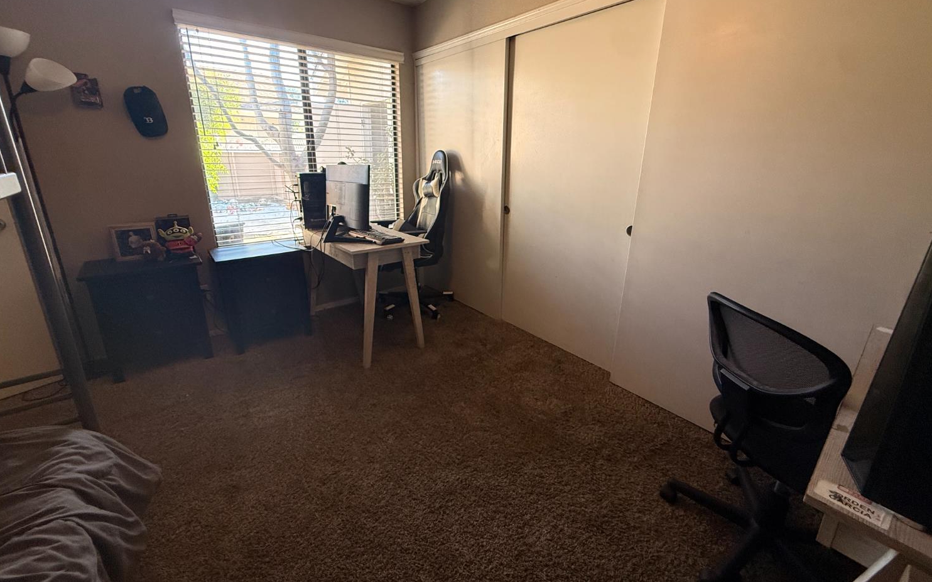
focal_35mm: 15
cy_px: 265
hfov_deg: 101.5
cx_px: 463
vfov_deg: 74.6
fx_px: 381
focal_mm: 2.22
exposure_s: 1/60
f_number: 2.2
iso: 320
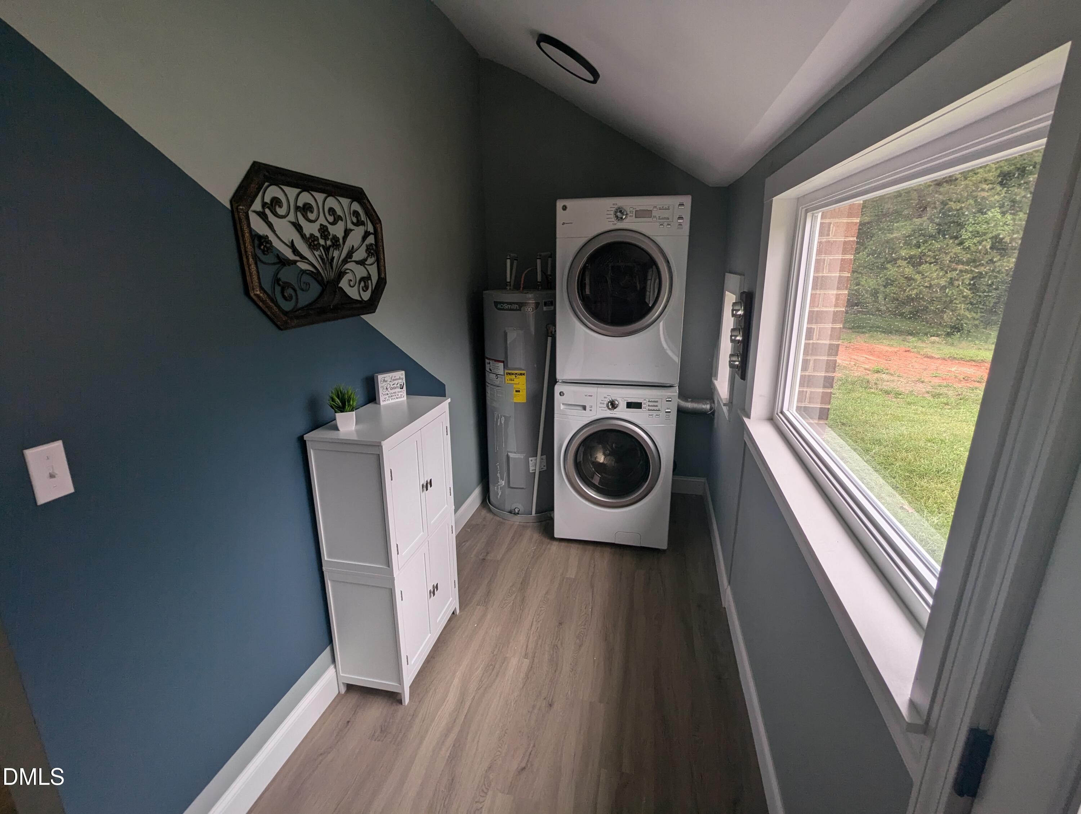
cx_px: 540
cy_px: 407
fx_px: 500
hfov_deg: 94.4
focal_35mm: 16
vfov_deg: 78.2
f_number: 2.2
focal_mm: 2.35
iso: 63
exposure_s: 1/211
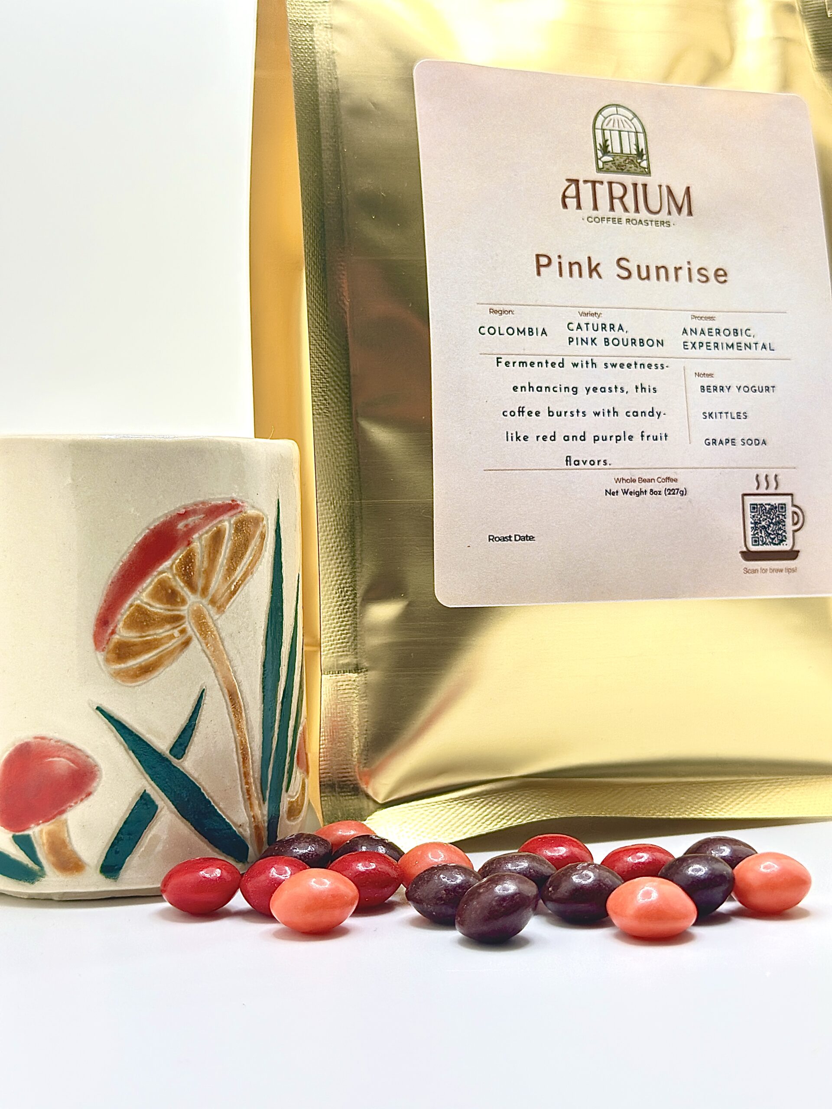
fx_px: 1538
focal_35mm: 48
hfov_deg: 30.3
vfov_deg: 39.7
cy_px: 554
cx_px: 416
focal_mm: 6.86
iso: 80
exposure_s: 1/120
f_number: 1.78
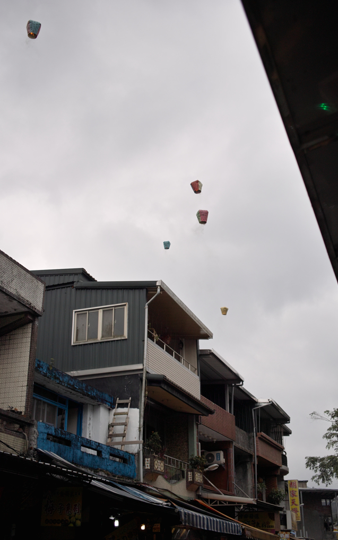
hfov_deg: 30.6
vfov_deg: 47.2
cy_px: 269
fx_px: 618
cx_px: 173
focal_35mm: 42
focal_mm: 24.2
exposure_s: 1/500
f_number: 2.8
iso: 100
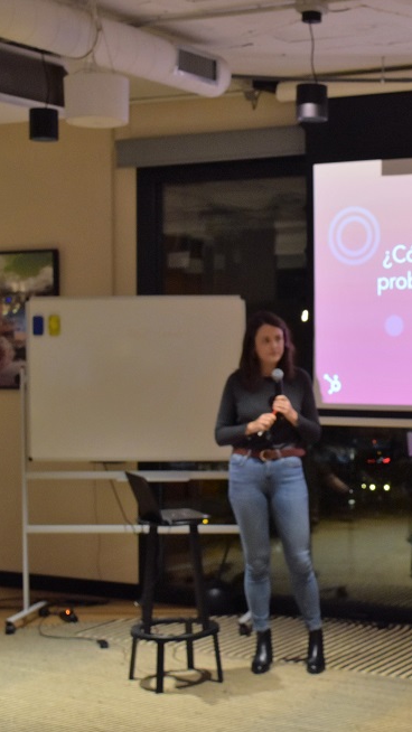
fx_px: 1258
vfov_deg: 32.4
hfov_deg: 17.9
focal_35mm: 65
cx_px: 468
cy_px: 364
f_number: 8
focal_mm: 27
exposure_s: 1/40
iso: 1250
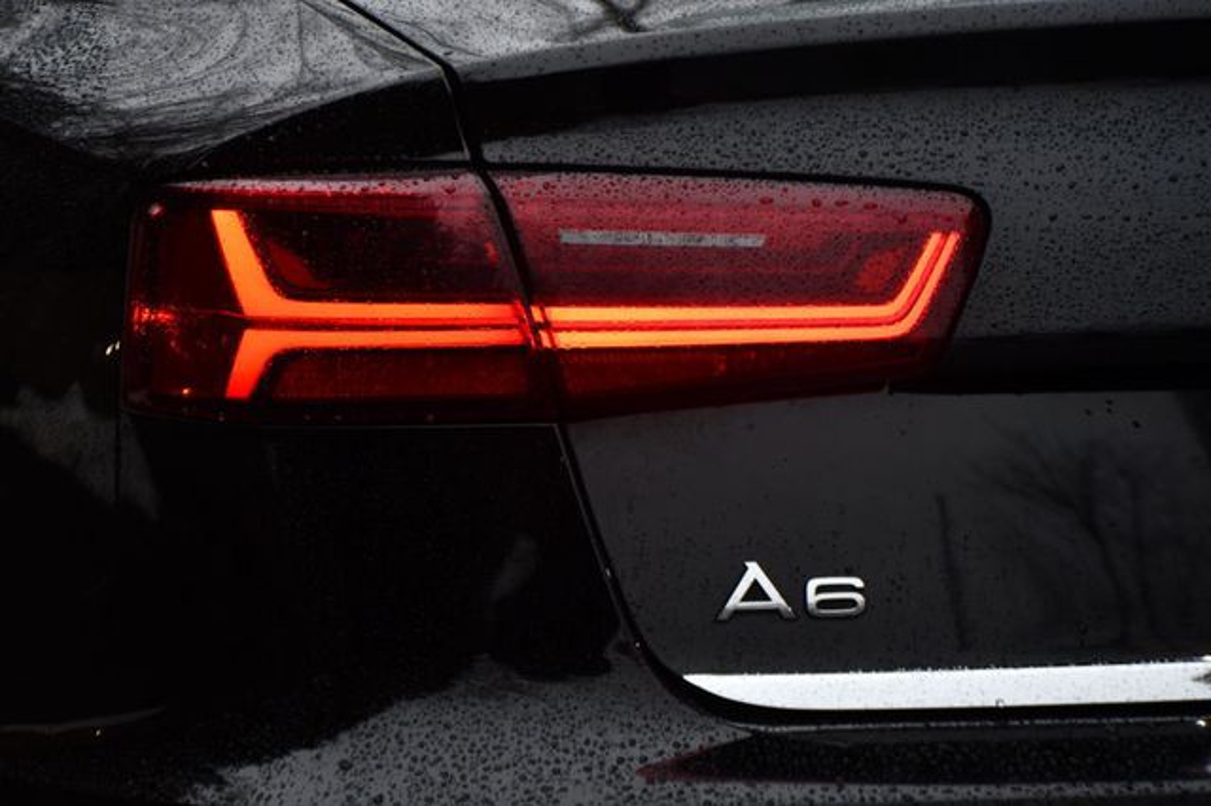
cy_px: 403
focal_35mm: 147
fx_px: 4942
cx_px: 606
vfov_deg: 9.3
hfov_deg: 14.0
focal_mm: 98
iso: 560
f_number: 4.8
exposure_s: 1/250
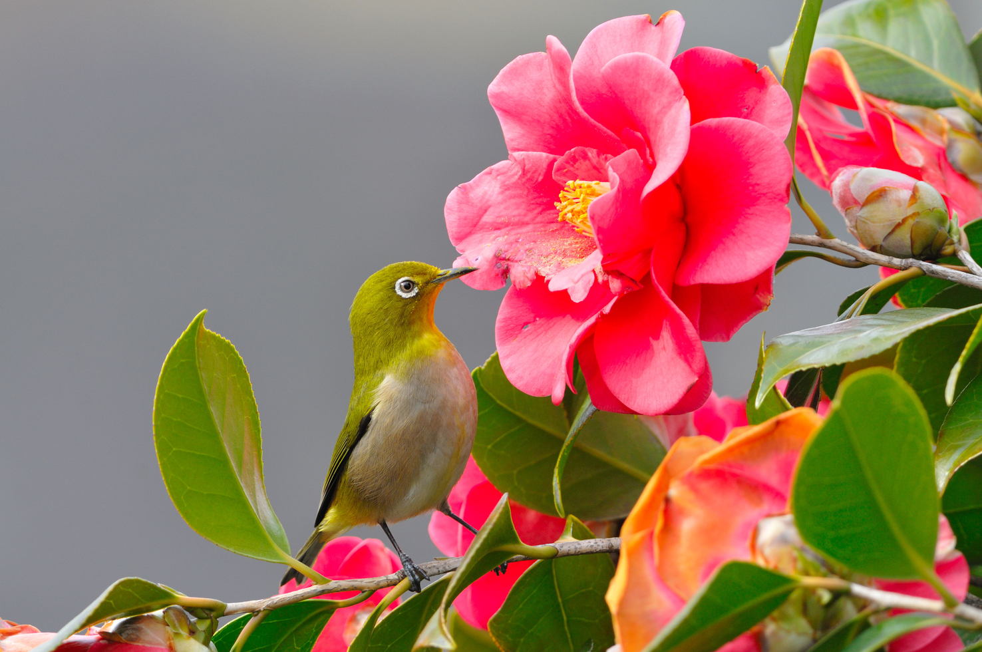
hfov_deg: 6.5
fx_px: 8581
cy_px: 326
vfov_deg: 4.4
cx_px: 491
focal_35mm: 315
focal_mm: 210
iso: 400
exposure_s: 1/200
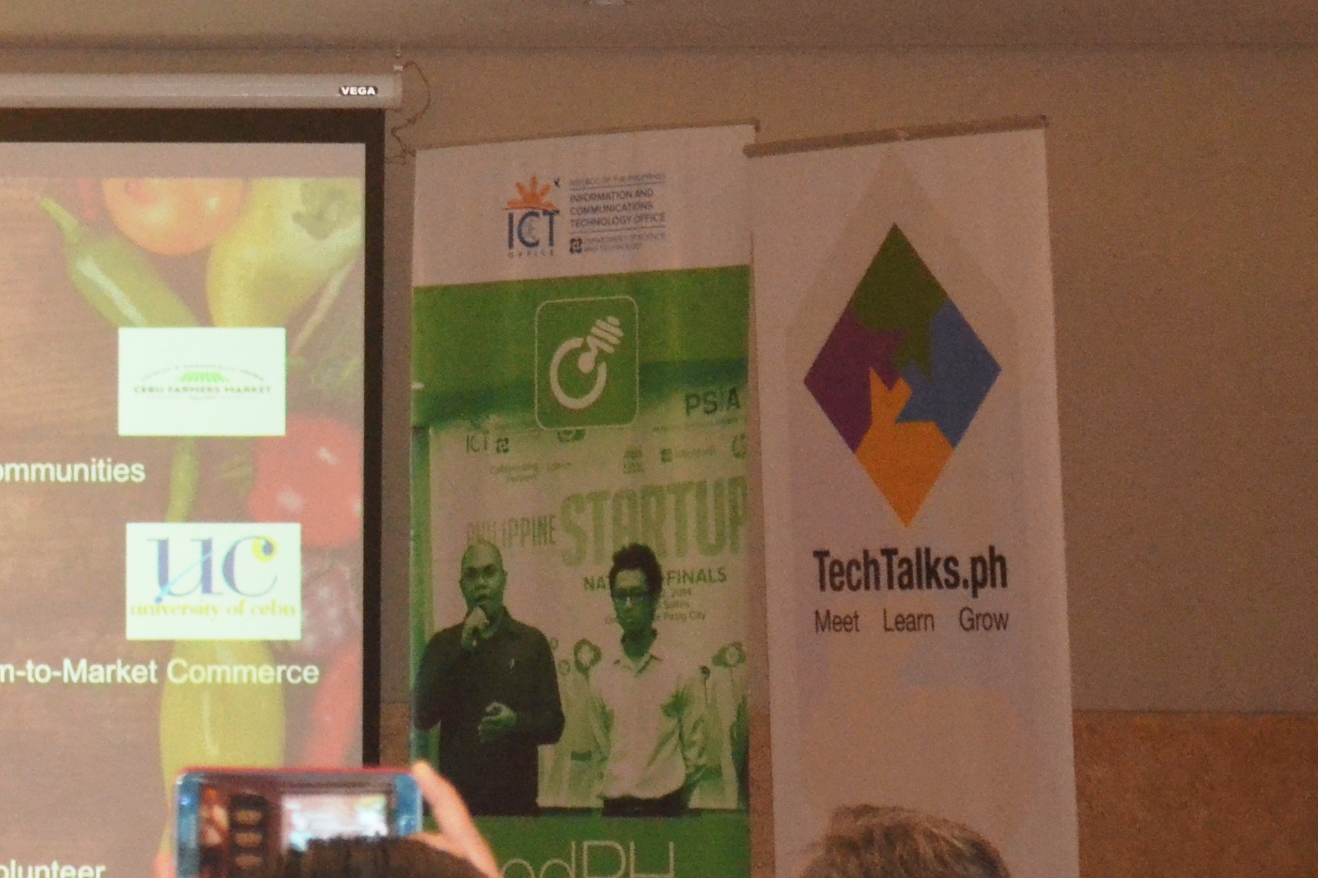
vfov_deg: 7.8
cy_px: 405
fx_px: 6442
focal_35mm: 176
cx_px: -160
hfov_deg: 11.5
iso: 2200
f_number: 5.3
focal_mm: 46
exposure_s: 1/60
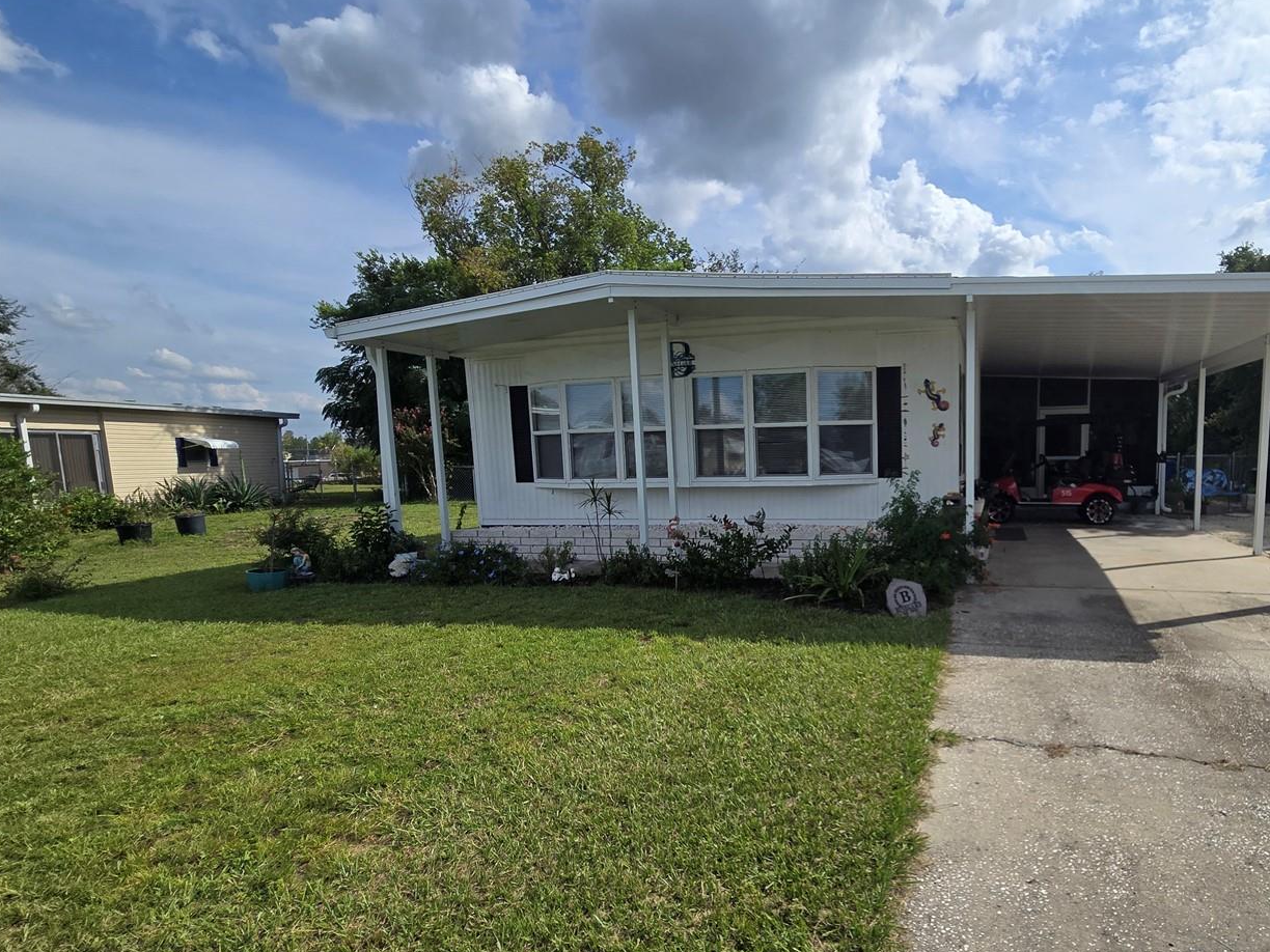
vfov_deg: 74.4
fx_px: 624
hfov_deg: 88.5
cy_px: 534
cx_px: 823
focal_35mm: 17
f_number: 2.2
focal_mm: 2.2
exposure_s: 1/3474
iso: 50
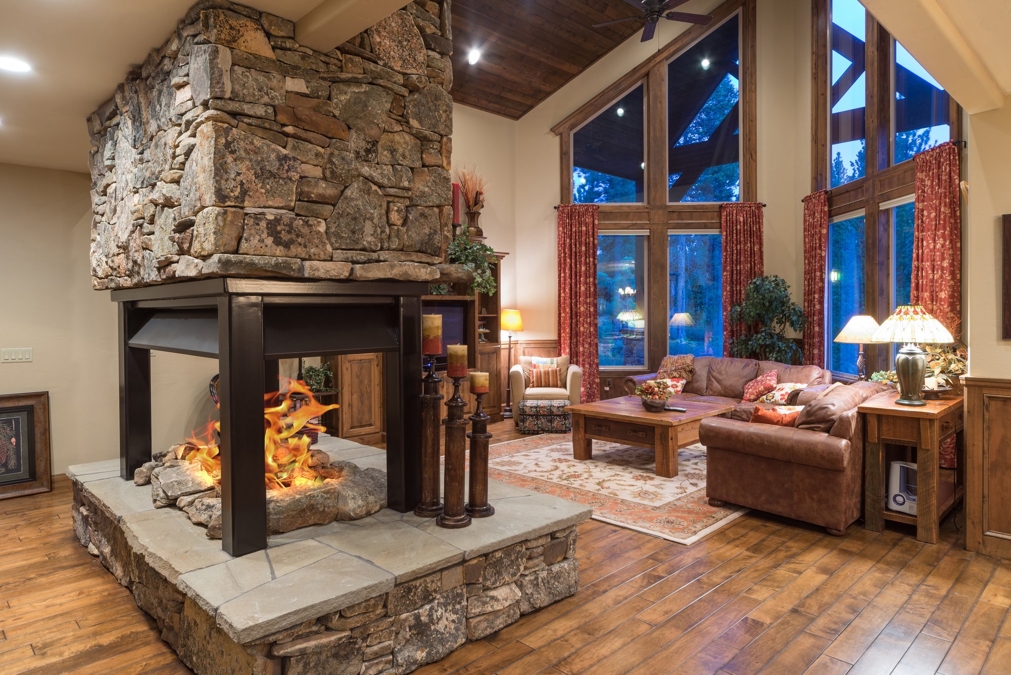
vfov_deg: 55.1
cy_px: 338
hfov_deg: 76.1
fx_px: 646
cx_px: 506
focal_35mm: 23
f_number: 11
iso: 200
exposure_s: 5
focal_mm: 23
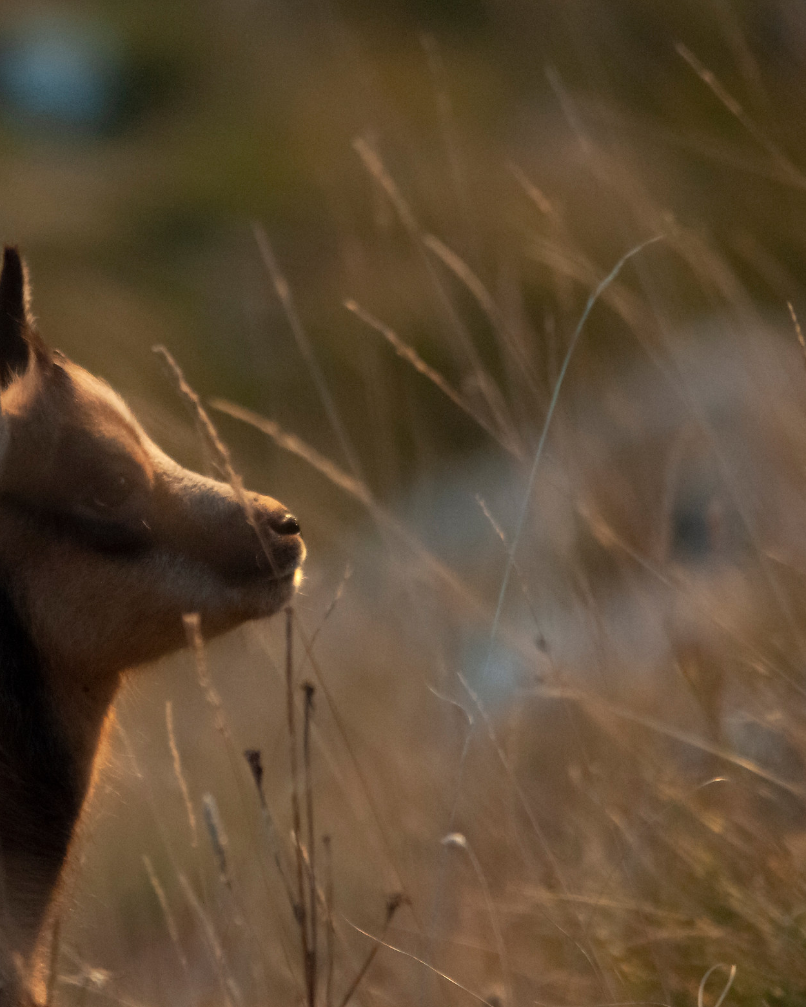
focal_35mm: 1080
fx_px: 32197
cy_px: 498
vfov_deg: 1.8
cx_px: 81
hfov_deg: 1.4
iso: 1600
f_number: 8
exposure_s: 1/1000
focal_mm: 500
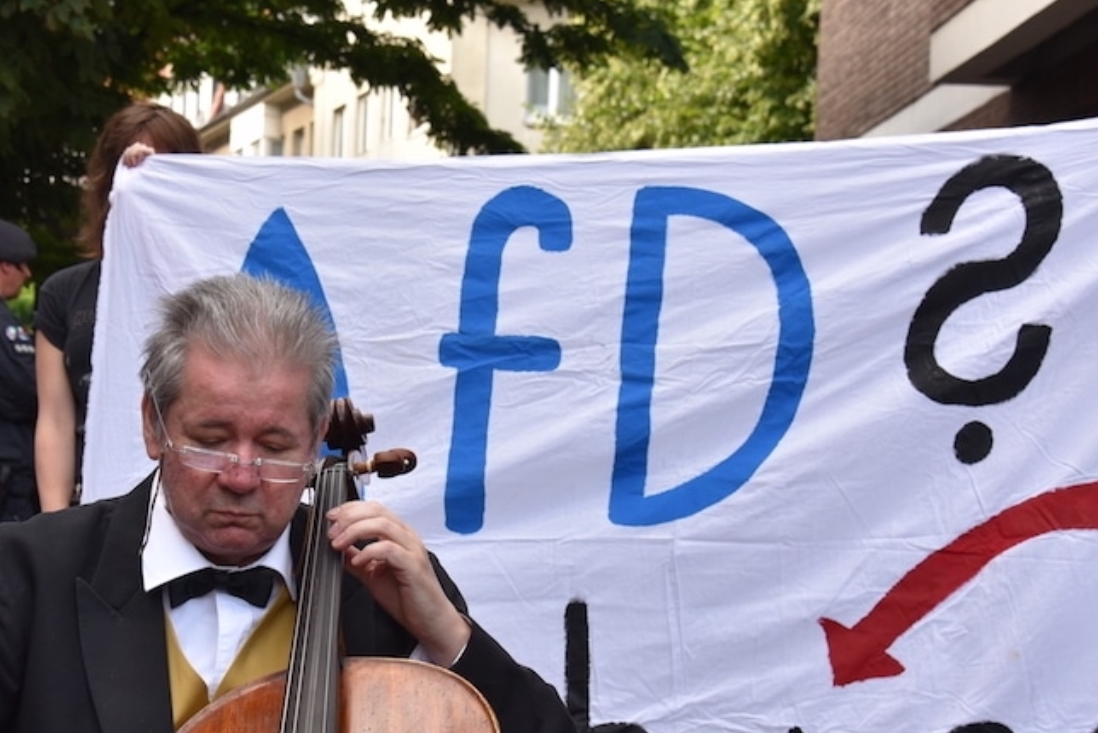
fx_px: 2136
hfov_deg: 28.7
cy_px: 489
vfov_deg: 19.4
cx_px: 382
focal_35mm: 70
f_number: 7.1
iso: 400
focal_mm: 44
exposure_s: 1/200
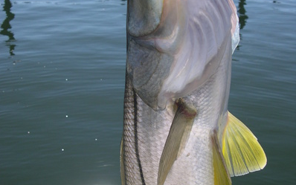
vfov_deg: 24.0
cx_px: 148
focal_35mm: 54
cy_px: 92
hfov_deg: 37.5
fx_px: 436
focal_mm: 8
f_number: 7.6
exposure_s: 1/241
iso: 100
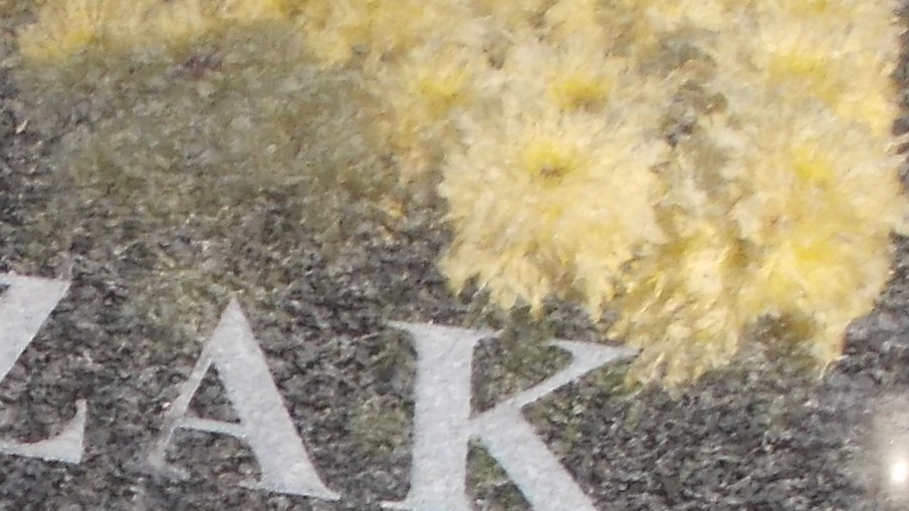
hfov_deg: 16.9
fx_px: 2965
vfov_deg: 9.5
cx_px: -104
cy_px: 836
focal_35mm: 123
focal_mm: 4
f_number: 2.7
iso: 80
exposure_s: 1/80
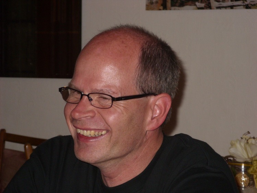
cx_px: 128
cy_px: 96
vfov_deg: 9.2
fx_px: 1202
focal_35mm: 162
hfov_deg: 12.2
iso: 200
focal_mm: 26.9
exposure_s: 1/148
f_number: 4.3
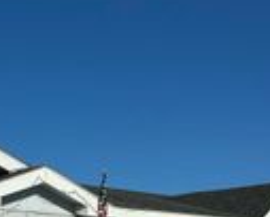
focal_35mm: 92
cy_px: 284
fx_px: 736
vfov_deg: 15.9
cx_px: -89
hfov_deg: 19.1
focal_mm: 6.86
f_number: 1.78
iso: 100
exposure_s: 1/18519
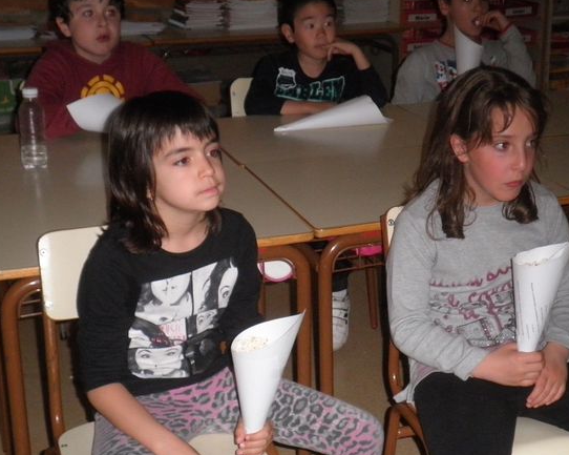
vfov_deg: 24.6
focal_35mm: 62
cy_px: 194
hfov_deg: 30.4
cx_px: 356
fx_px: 1044
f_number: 3.4
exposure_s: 1/60
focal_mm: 7.6
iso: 320
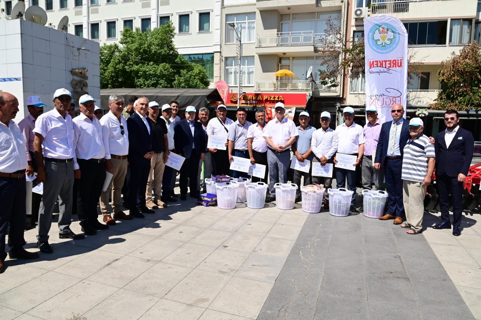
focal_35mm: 25
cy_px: 160
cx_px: 238
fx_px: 334
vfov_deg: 51.2
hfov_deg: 71.5
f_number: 22
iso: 500
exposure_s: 1/200
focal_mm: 24
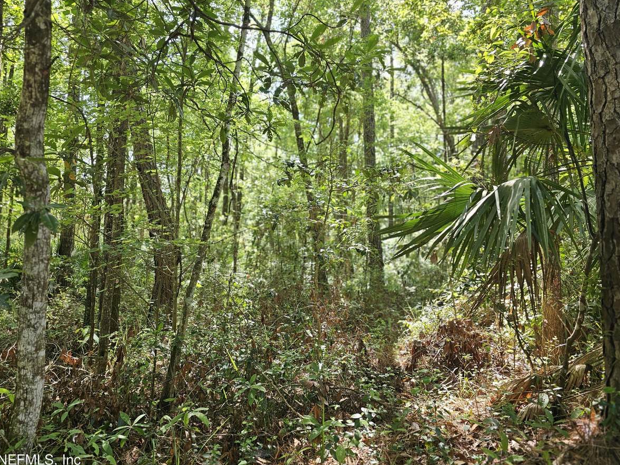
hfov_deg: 69.3
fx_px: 448
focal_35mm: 25
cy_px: 230
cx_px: 287
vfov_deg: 54.9
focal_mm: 6.3
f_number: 1.7
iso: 32
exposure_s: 1/120
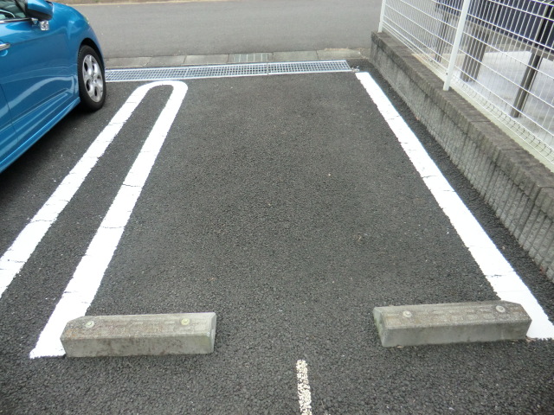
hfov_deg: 71.6
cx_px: 277
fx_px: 384
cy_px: 208
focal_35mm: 24
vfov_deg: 56.8
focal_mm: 4.3
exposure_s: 1/60
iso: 200
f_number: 3.2
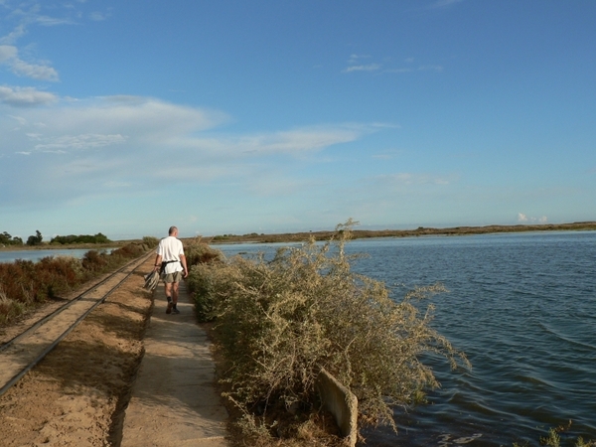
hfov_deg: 51.4
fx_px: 620
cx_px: 298
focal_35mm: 36
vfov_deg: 39.7
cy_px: 224
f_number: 5
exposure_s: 1/400
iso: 80
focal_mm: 6
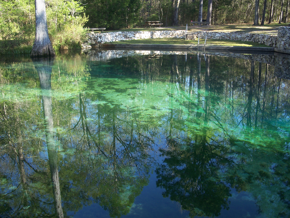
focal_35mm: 37
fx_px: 310
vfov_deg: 38.7
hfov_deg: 50.1
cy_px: 109
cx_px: 145
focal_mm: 7.8
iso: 64
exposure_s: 1/100
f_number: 2.8
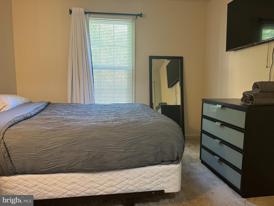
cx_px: 137
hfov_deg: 71.6
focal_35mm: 24
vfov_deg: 56.8
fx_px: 190
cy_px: 103
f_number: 1.78
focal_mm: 6.76
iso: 250
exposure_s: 1/60
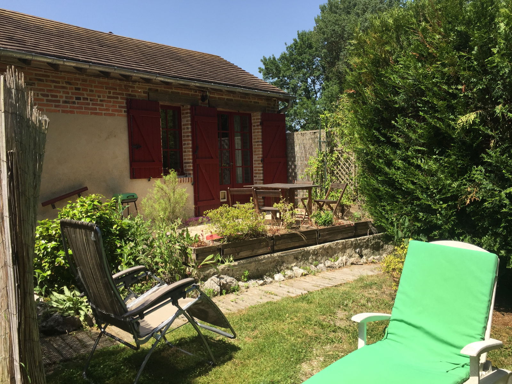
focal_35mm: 29
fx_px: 429
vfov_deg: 48.2
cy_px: 192
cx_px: 256
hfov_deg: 61.7
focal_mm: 4.15
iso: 32
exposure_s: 1/1464
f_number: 2.2
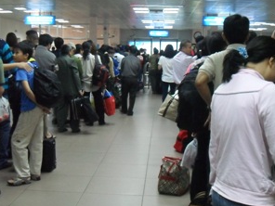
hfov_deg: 36.2
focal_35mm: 53
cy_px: 106
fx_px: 421
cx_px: 130
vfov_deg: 27.5
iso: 400
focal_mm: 6.2
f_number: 2.8
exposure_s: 1/20
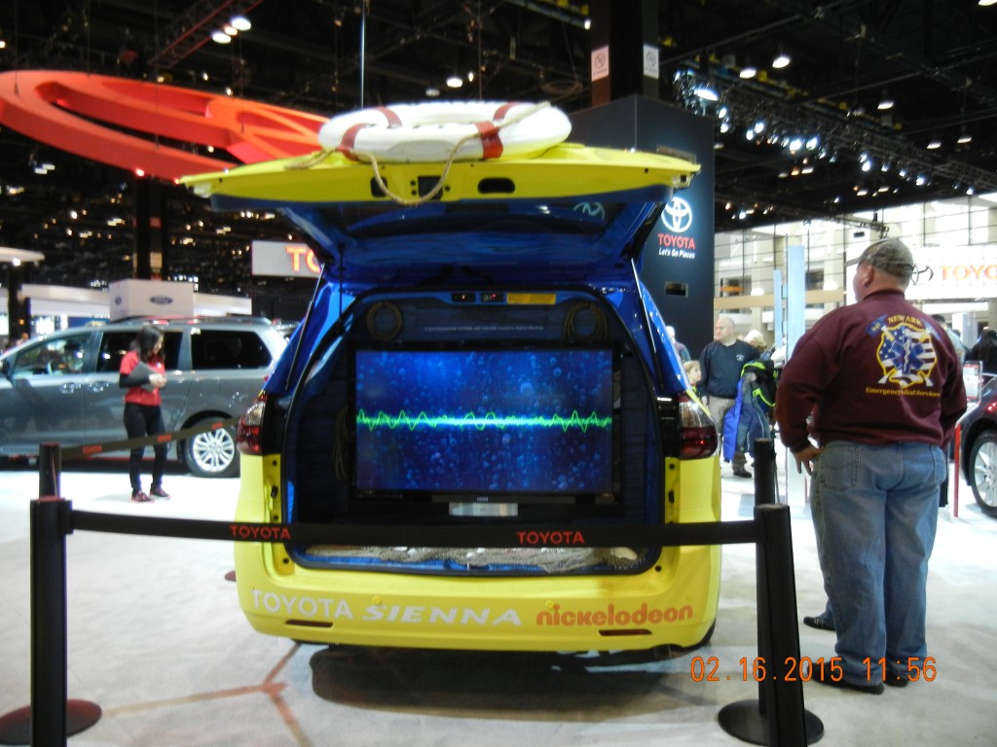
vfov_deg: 46.8
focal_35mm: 30
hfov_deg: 60.0
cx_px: 498
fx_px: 864
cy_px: 374
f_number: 3.5
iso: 400
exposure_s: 1/56.5
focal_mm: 5.4
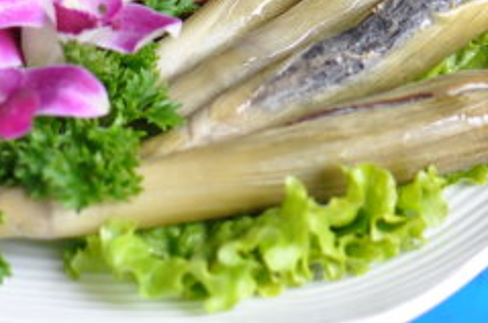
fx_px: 6157
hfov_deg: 4.5
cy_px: -82
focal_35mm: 455
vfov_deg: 3.0
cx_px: 147
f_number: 4
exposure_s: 1/60
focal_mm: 105
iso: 200
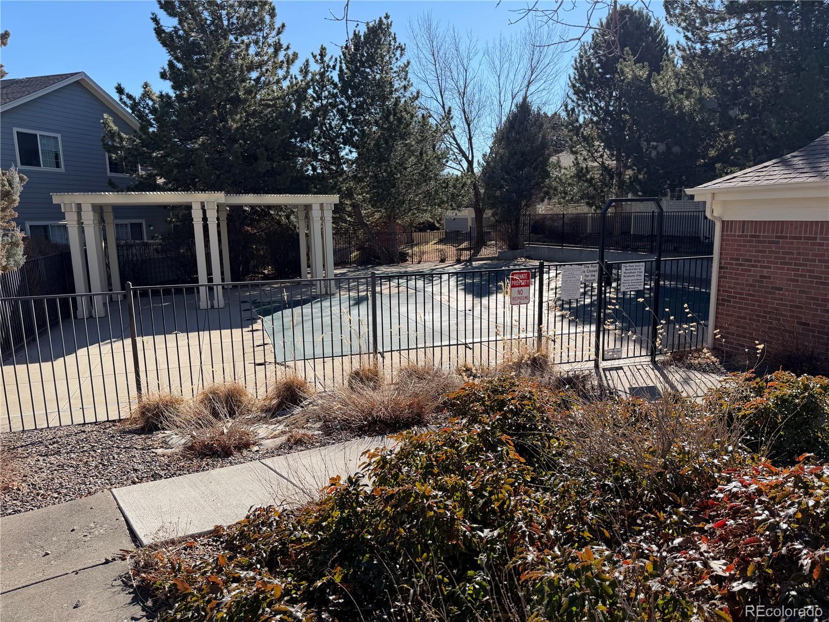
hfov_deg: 71.6
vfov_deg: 56.8
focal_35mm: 24
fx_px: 575
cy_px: 311
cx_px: 414
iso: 80
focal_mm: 6.76
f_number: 1.78
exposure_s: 1/2611
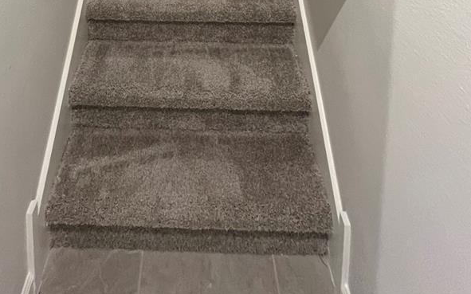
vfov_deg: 26.2
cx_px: 191
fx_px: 359
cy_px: -181
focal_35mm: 28
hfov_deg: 65.9
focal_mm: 1.57
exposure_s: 1/60
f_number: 1.8
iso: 400
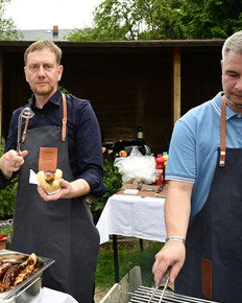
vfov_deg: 51.5
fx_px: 313
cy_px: 147
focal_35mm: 35
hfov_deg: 40.1
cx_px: 40
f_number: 8
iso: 800
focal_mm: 24
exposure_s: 1/200
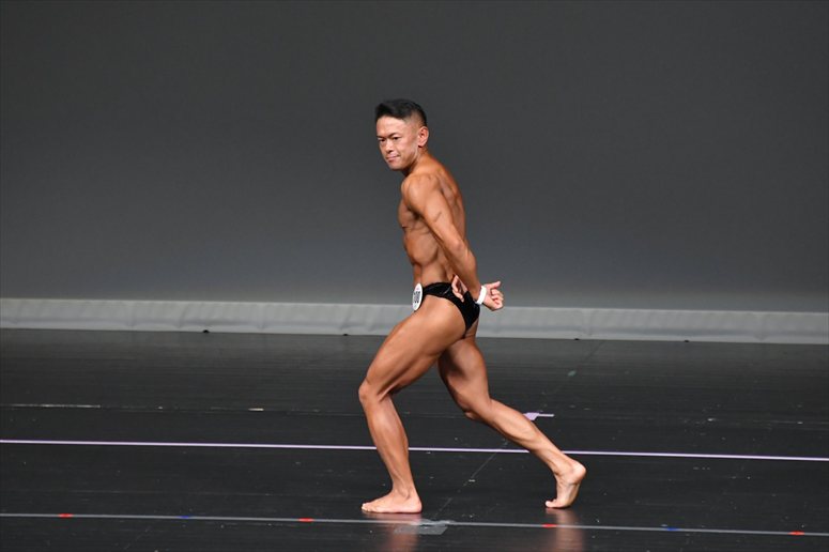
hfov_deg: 6.0
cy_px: 276
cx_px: 414
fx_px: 7941
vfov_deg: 4.0
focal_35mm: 345
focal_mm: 230
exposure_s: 1/400
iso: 4000
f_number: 5.6
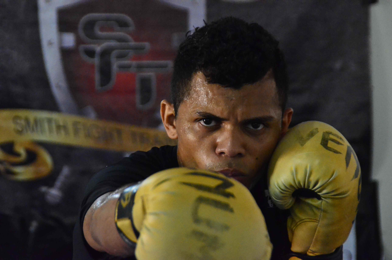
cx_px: 196
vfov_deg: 7.3
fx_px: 2037
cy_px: 130
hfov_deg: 11.0
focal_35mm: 188
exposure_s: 1/250
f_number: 6
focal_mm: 125
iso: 6400
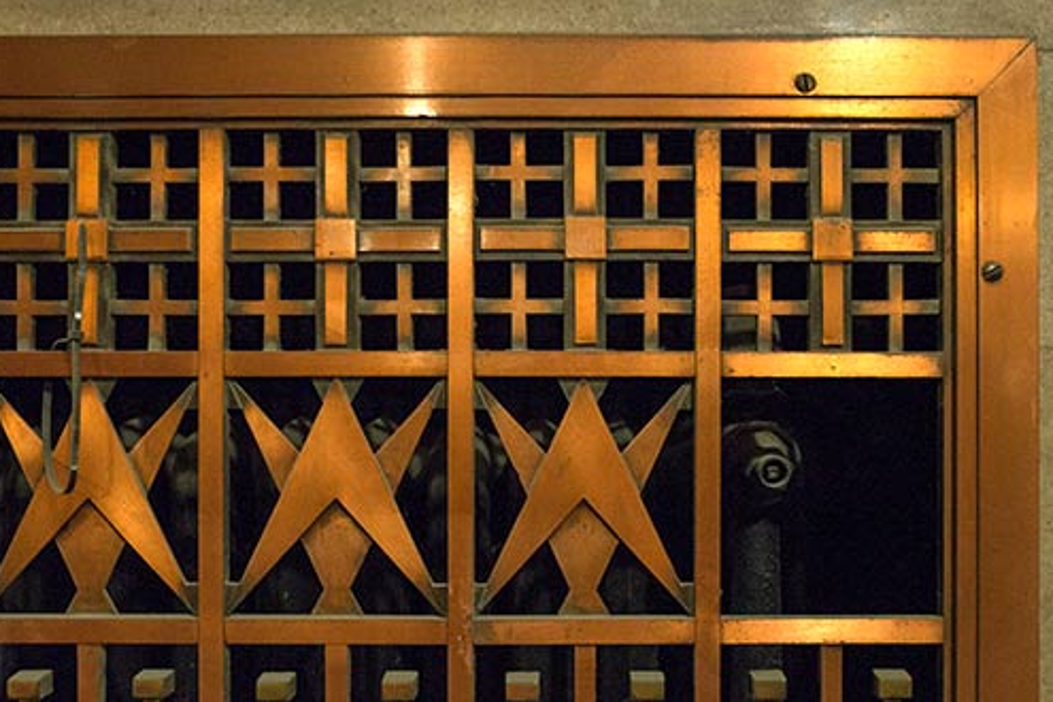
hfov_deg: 47.4
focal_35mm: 41
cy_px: 371
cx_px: 504
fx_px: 1199
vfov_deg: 32.6
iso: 1250
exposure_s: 1/125
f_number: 4.8
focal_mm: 35
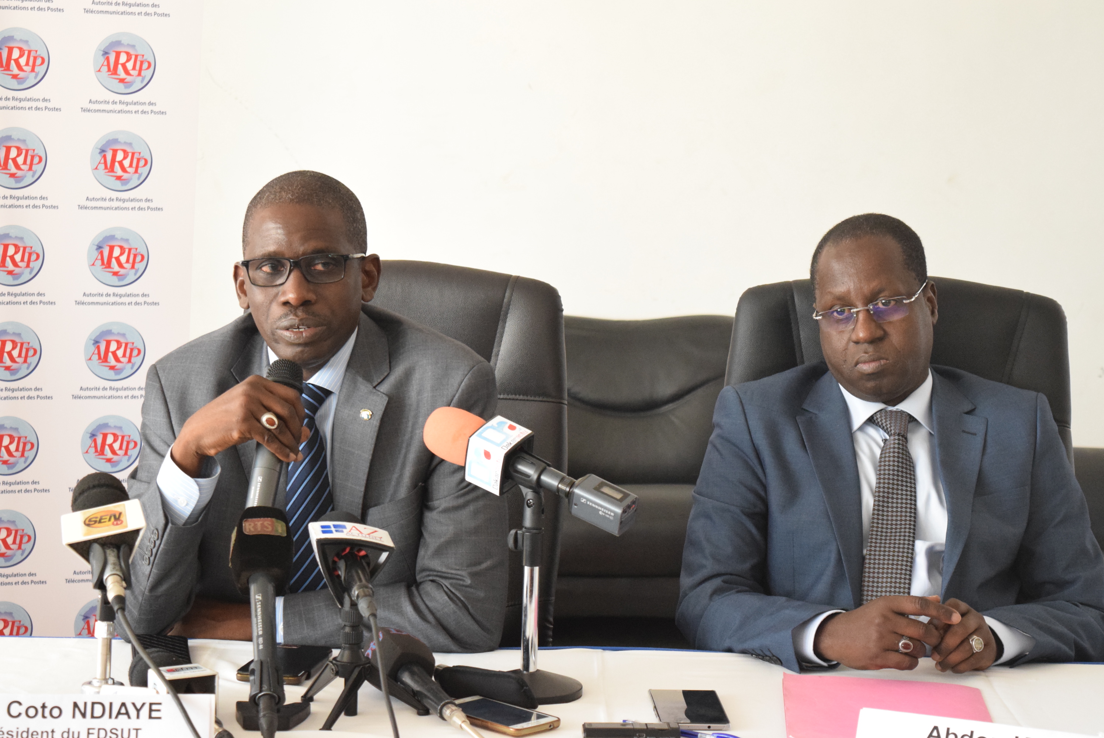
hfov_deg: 24.6
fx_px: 2532
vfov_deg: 16.6
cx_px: 552
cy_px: 369
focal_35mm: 82
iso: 3200
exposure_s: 1/80
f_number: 5.6
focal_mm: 55
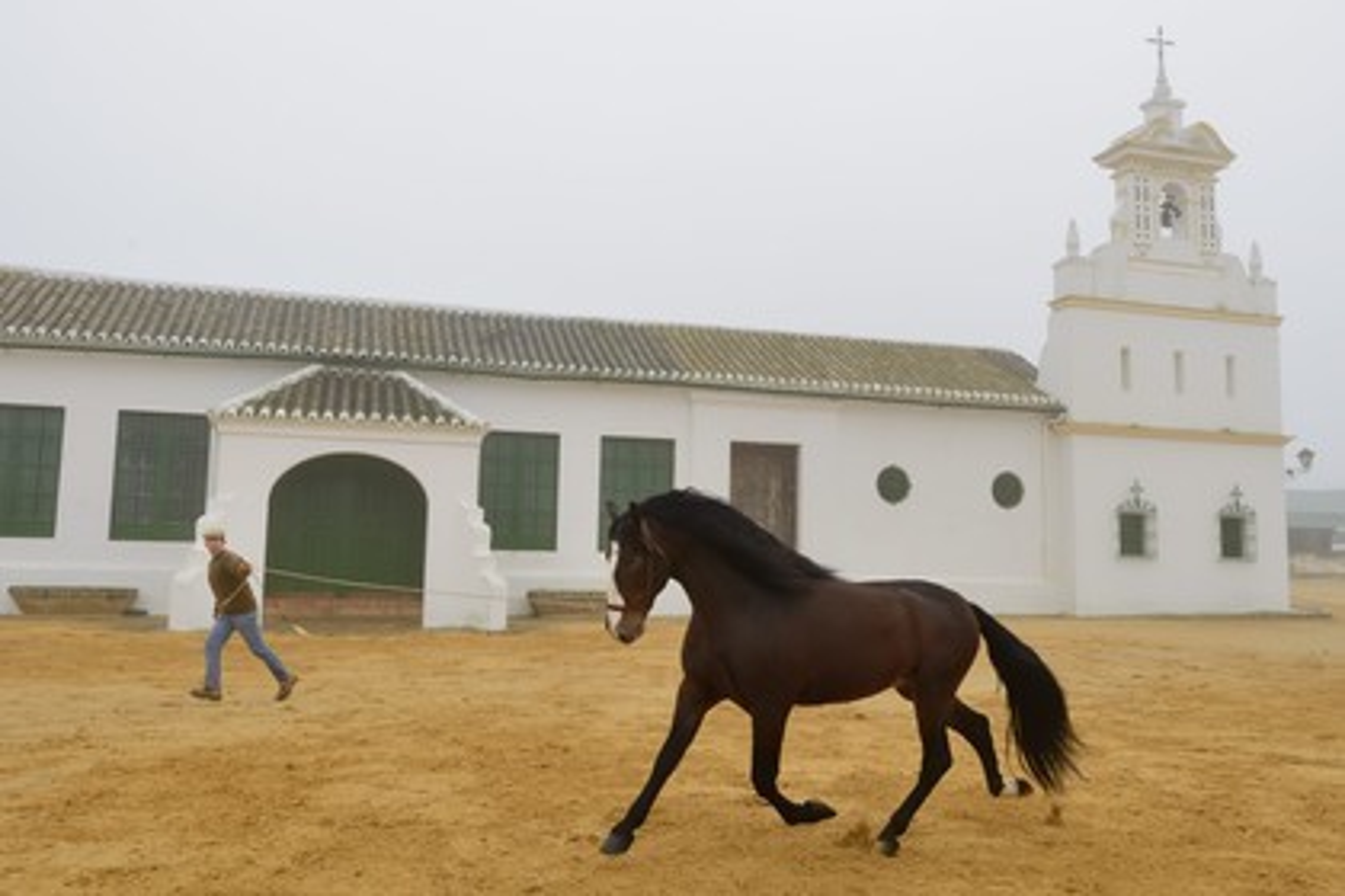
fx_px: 1158
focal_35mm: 31
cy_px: 448
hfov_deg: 60.3
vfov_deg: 42.3
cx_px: 672
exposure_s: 1/1000
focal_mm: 31
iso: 800
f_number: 7.1
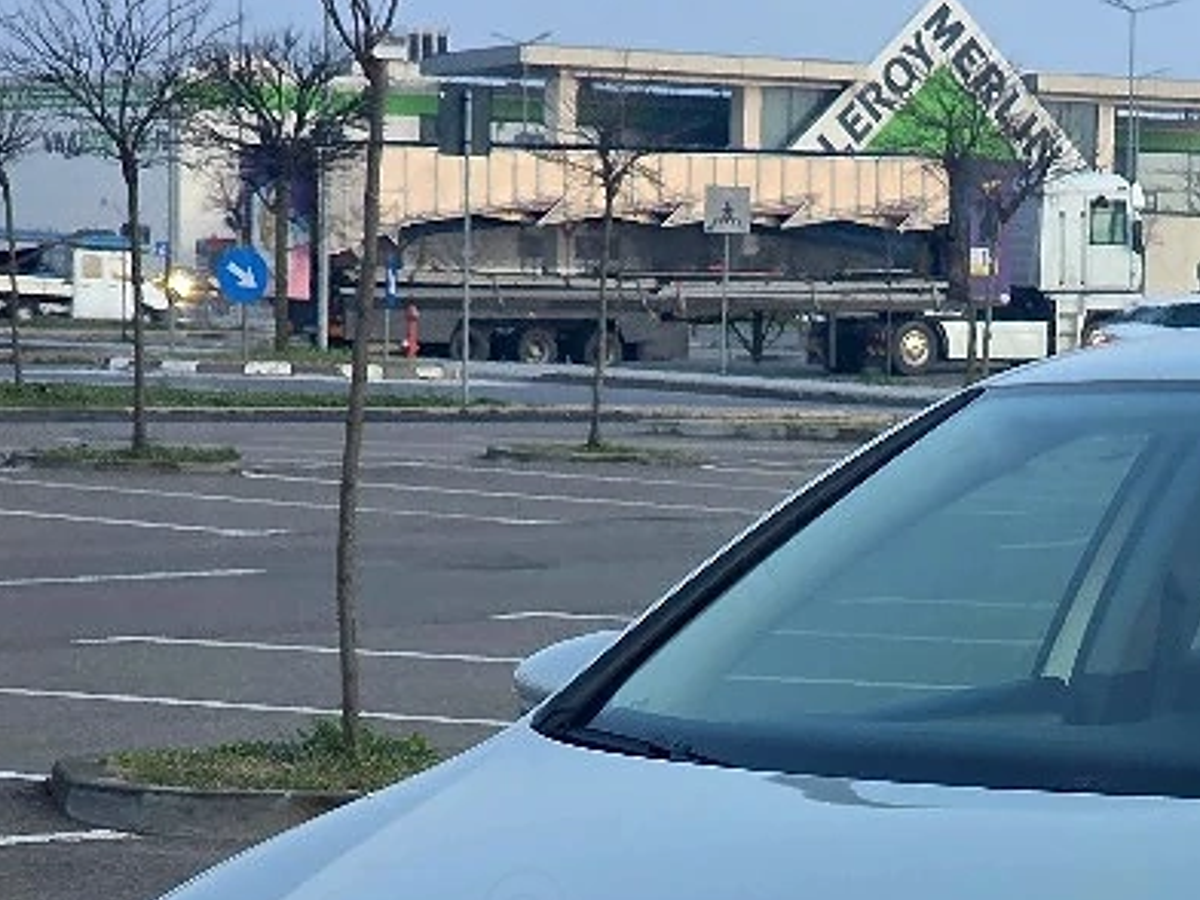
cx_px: 1234
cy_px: 1136
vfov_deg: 8.3
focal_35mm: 176
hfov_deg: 11.1
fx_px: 6101
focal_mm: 7.9
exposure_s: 1/31.8
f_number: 2.4
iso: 125
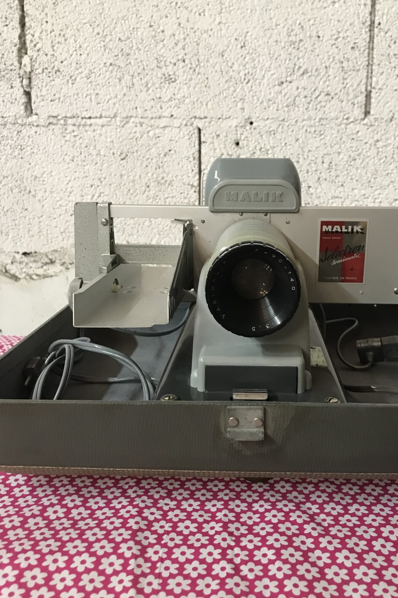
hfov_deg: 40.9
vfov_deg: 58.7
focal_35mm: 32
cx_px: 243
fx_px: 531
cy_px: 296
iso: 100
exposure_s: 1/17
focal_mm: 3.99
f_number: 1.8
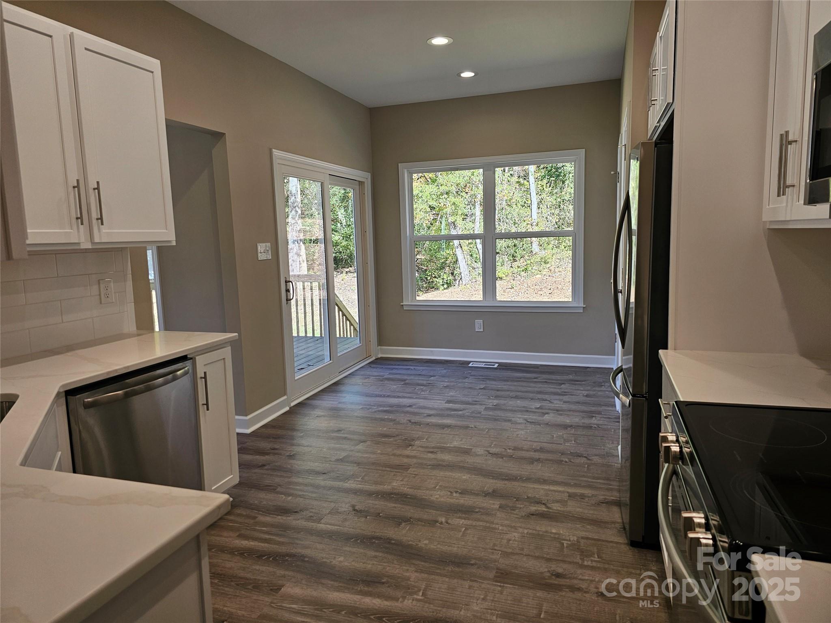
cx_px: 416
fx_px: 552
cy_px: 312
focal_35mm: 23
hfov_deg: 73.9
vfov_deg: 58.9
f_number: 1.7
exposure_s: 1/120
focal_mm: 6.3
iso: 40
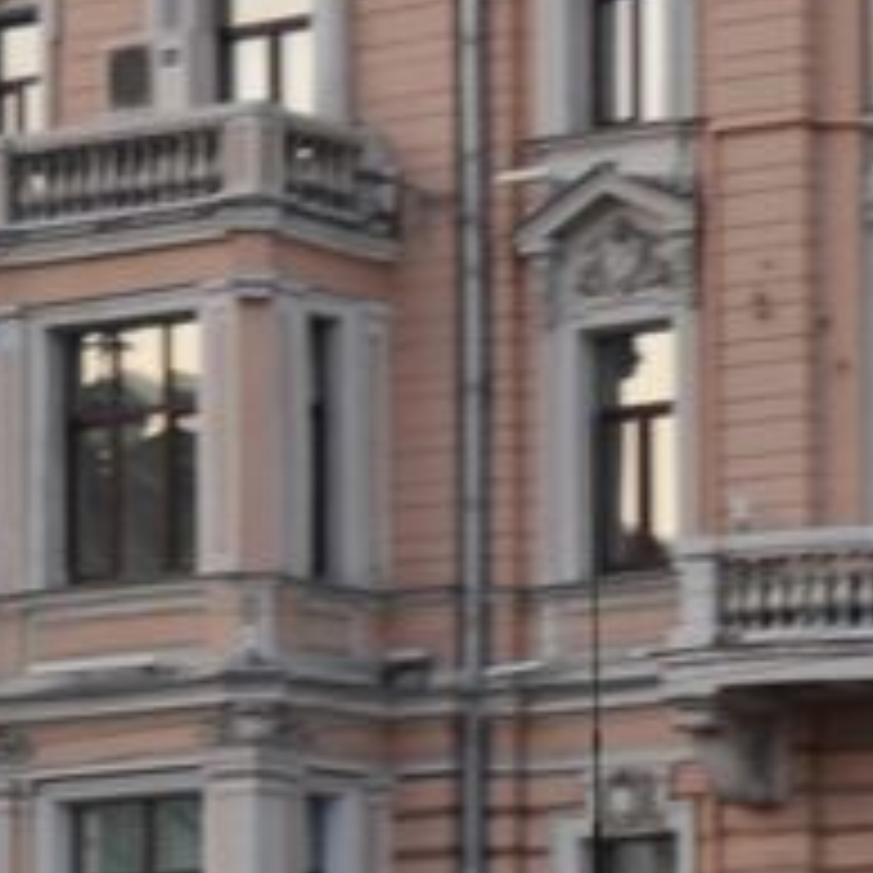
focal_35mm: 218
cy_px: 1274
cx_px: 2025
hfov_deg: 7.5
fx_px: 6220
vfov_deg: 7.9
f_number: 2.8
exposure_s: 1/125
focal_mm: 26
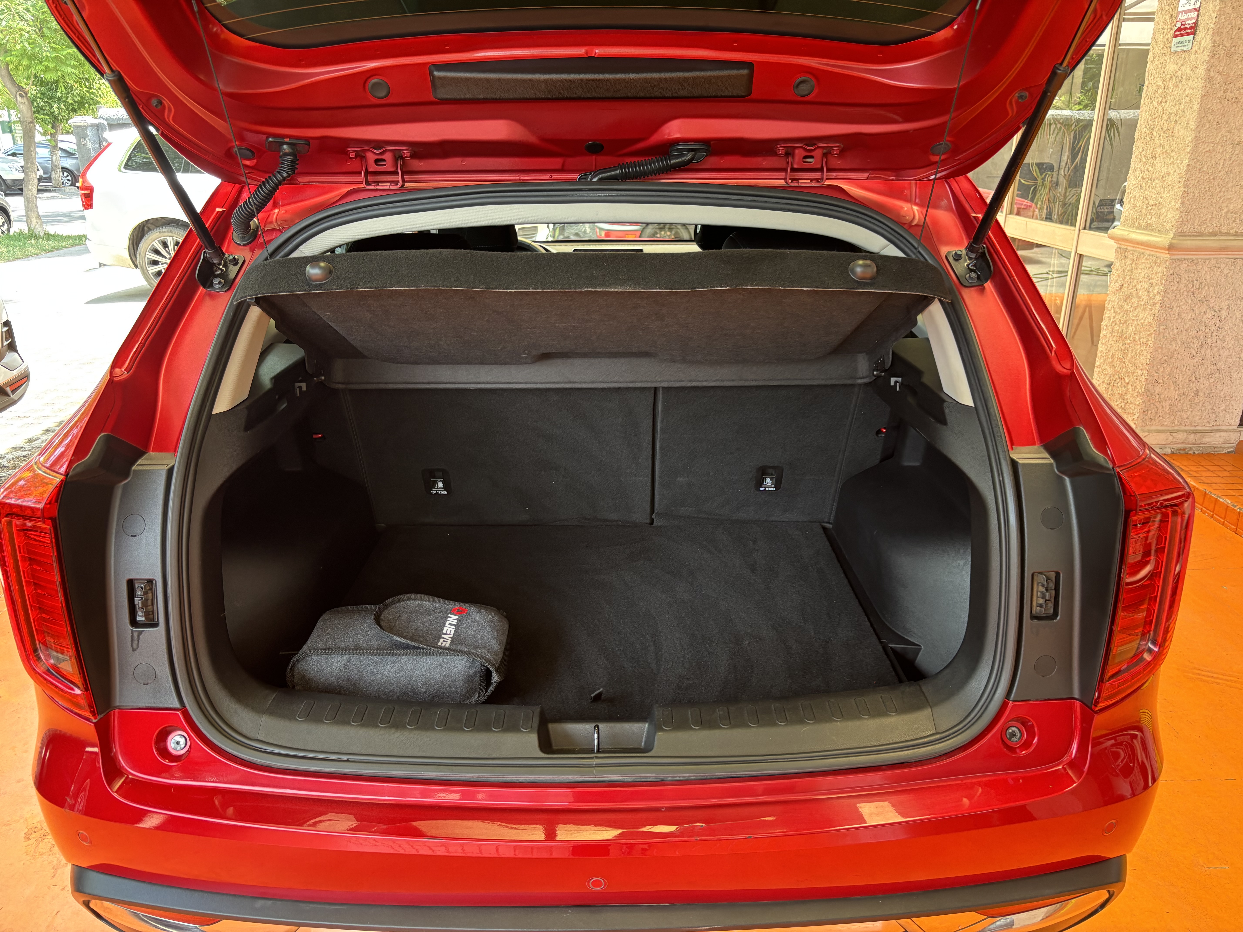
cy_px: 466
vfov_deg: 53.1
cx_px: 622
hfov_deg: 67.3
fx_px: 934
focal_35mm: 26
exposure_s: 1/96
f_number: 1.6
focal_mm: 5.96
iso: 125
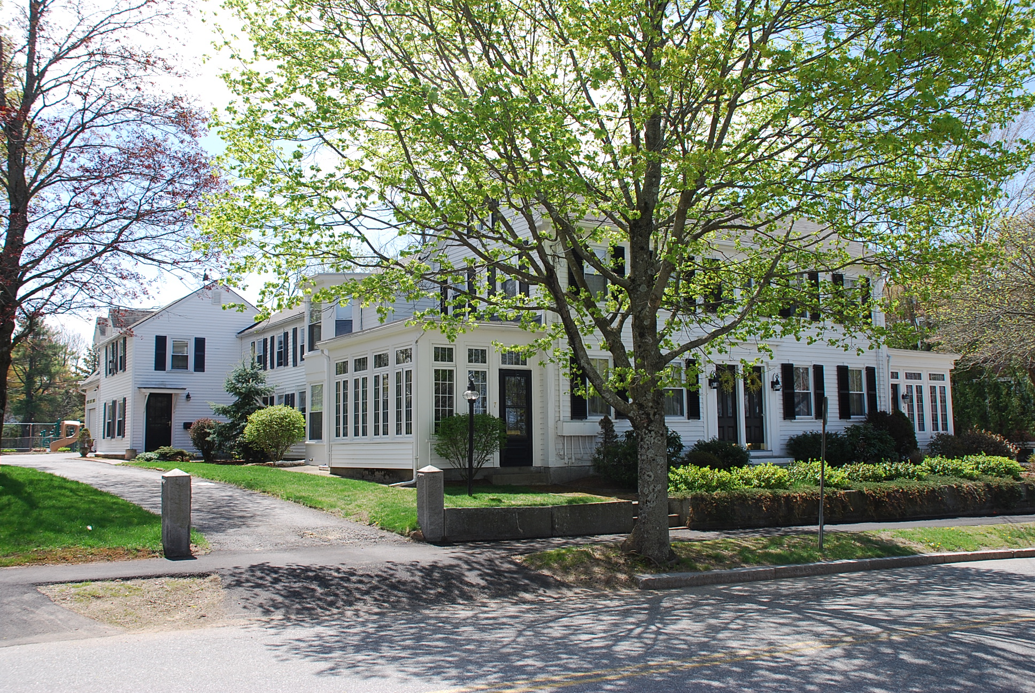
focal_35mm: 33
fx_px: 950
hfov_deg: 57.2
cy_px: 346
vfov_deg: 40.1
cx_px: 518
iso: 100
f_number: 6.3
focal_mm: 22
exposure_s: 1/160
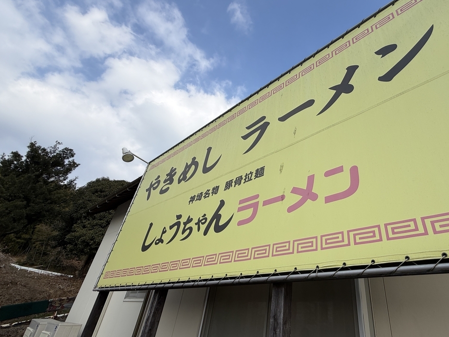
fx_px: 234
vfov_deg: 71.4
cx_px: 282
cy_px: 187
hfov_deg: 85.9
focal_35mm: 18
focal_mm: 2.22
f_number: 2.2
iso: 20
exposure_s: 1/770
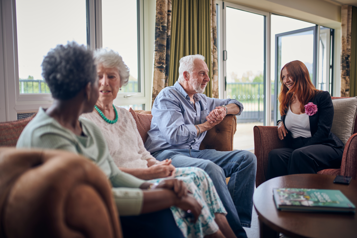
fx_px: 347
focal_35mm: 35
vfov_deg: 37.8
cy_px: 119
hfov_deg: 54.4
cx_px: 178
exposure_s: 1/250
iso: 100
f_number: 1.6
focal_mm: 35
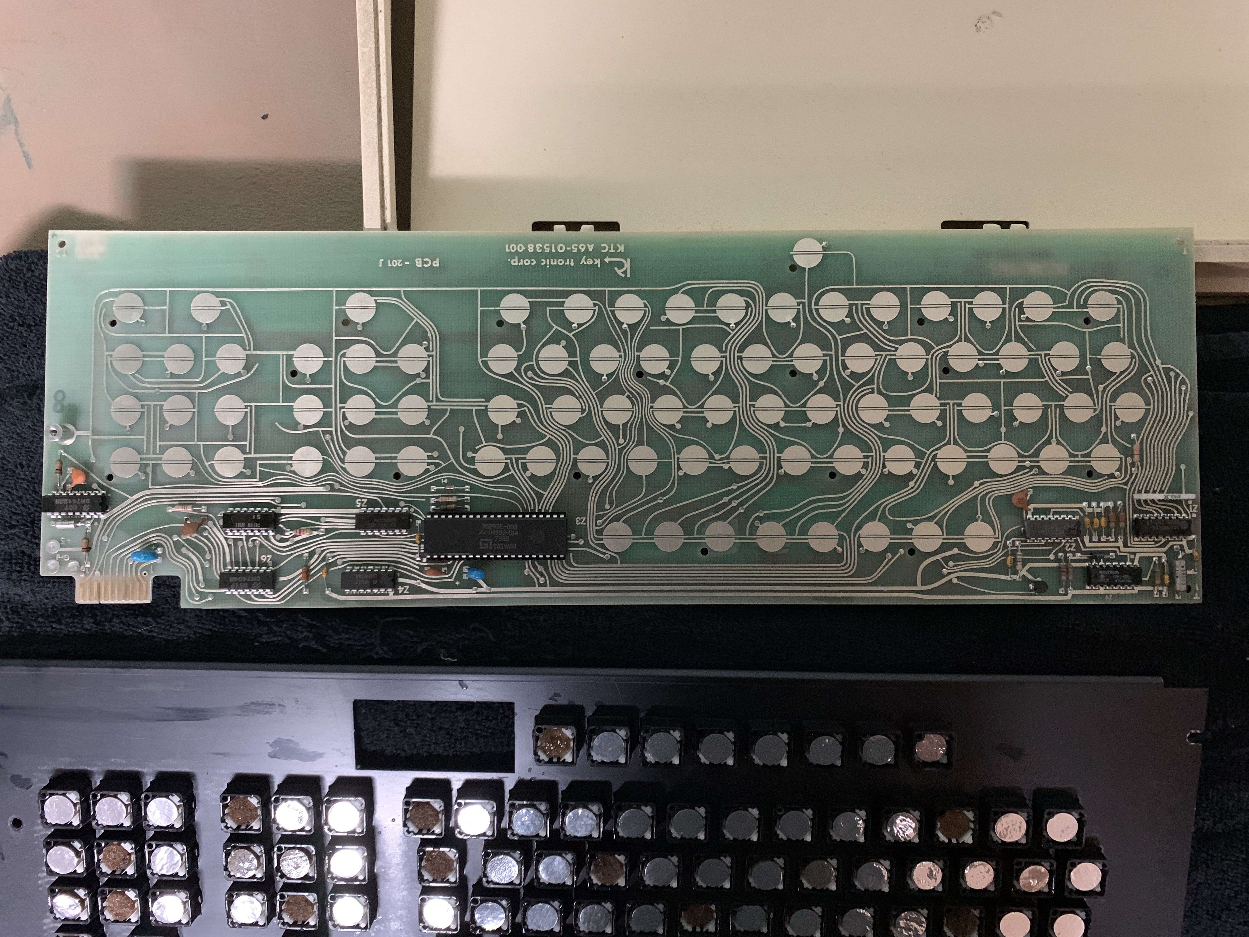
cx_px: 624
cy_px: 468
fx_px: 938
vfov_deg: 53.1
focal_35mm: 26
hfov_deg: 67.3
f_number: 1.8
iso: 640
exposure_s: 1/24
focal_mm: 4.25
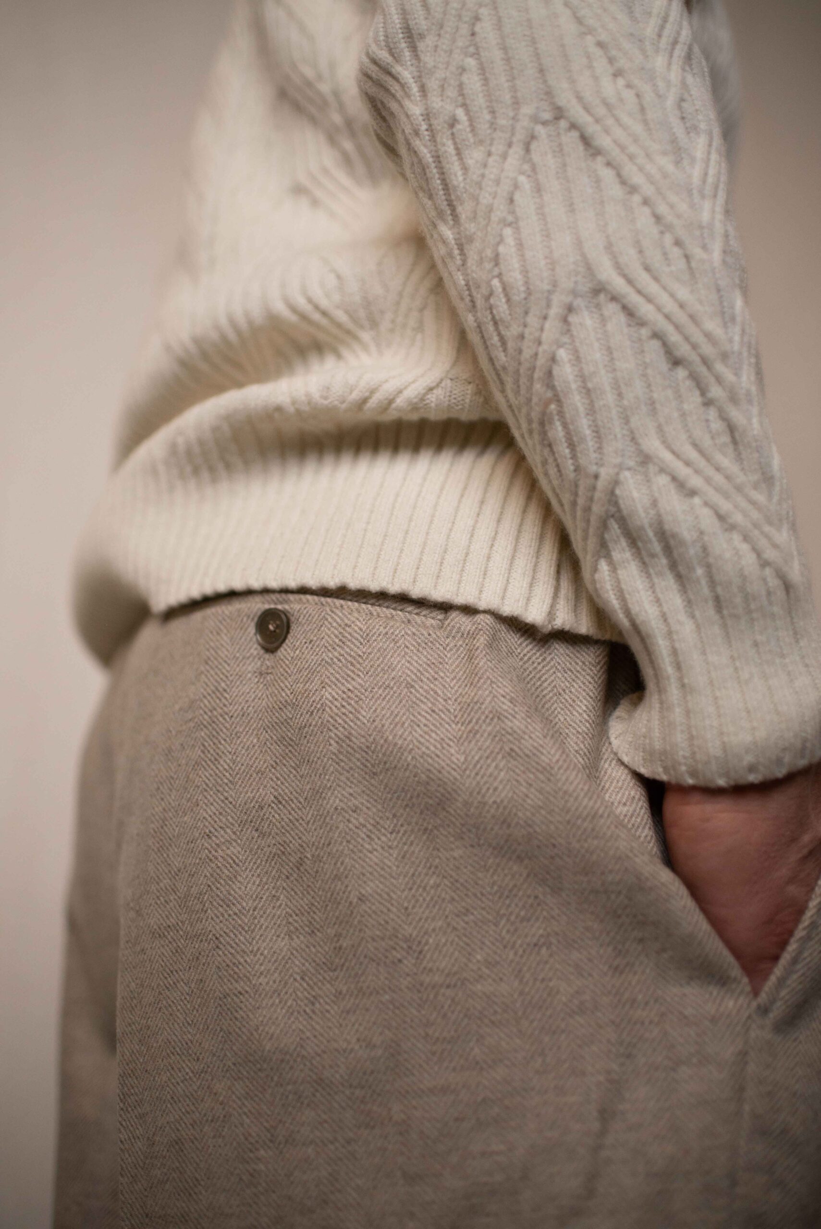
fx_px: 1196
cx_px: 410
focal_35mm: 35
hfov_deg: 37.9
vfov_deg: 54.4
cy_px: 614
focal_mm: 35
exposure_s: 1/1000
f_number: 2
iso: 800
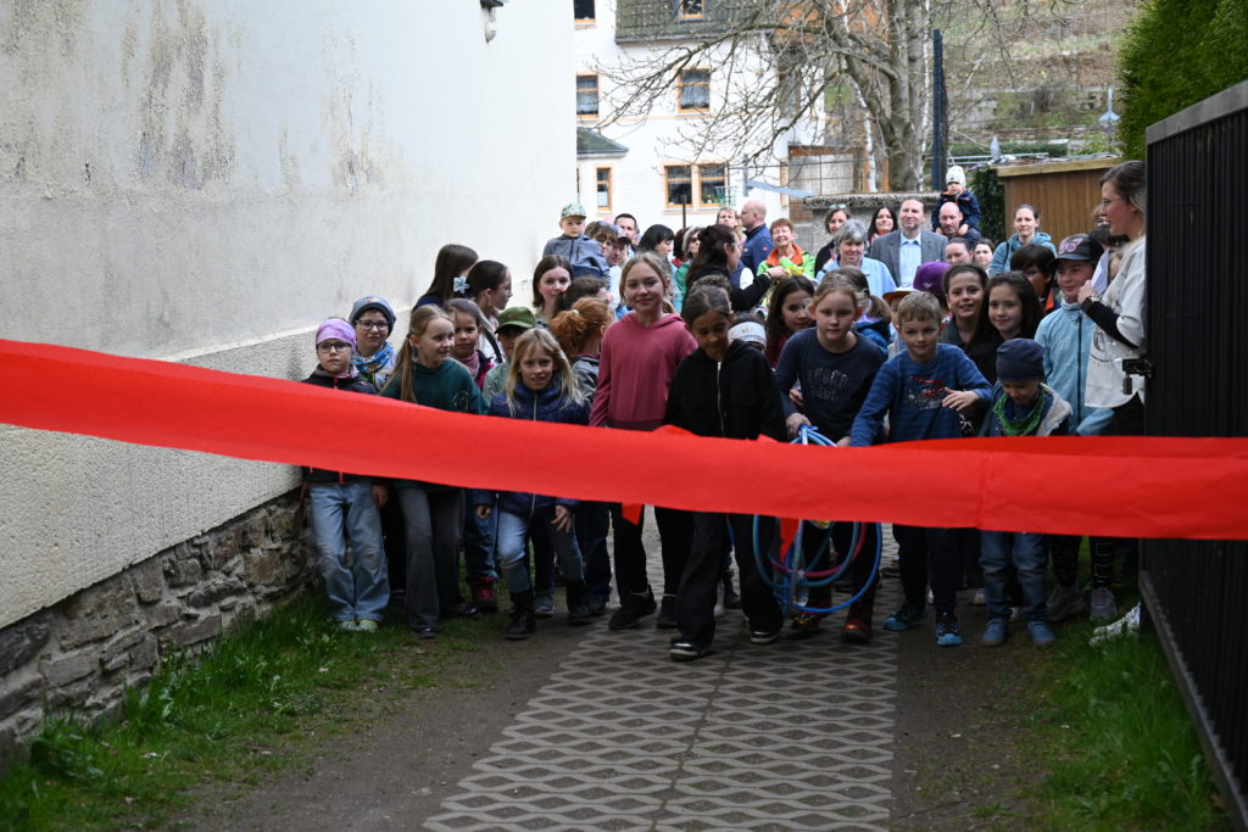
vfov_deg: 25.5
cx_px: 624
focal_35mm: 53
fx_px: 1837
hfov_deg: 37.5
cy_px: 416
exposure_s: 1/250
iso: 250
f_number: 5.6
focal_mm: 53
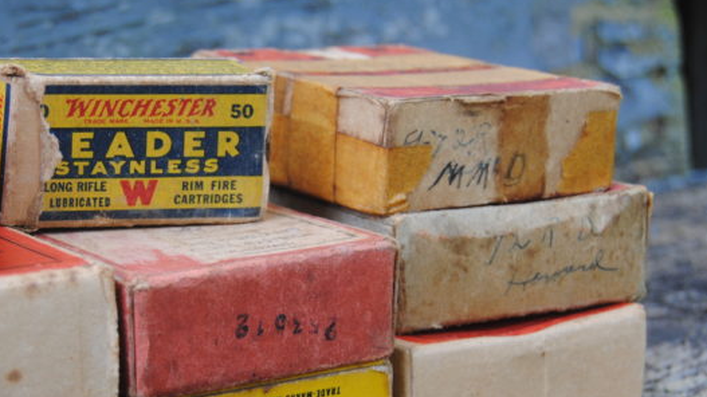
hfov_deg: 20.4
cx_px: 191
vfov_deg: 11.6
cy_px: 323
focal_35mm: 104
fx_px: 1949
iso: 220
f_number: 4.5
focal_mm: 34
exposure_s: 1/60
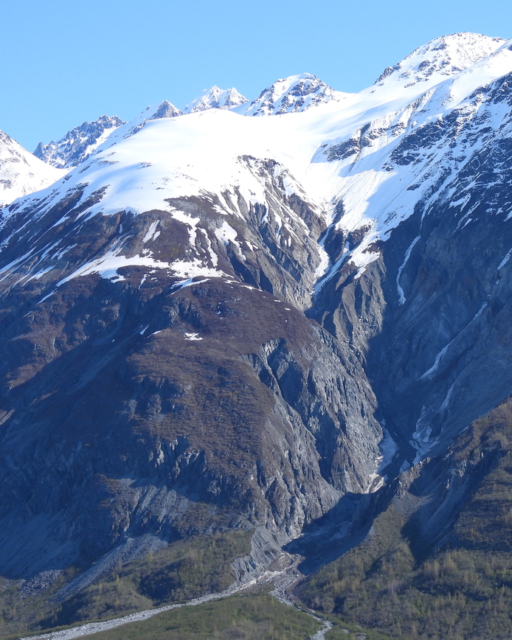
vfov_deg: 17.8
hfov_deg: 14.2
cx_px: 375
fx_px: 2046
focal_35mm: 108
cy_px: 335
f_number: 3.5
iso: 100
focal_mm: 13.4
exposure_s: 1/800
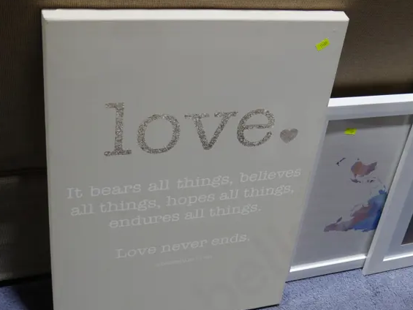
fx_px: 692
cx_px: 367
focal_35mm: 58
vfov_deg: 25.2
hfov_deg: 31.7
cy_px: 190
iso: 250
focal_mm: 16
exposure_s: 1/60
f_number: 3.6
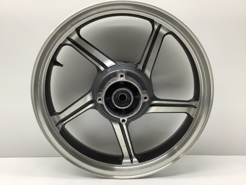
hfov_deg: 58.4
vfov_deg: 45.4
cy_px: 92
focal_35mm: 31
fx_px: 220
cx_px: 123
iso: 50
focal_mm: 3.3
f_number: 2.4
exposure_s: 1/60
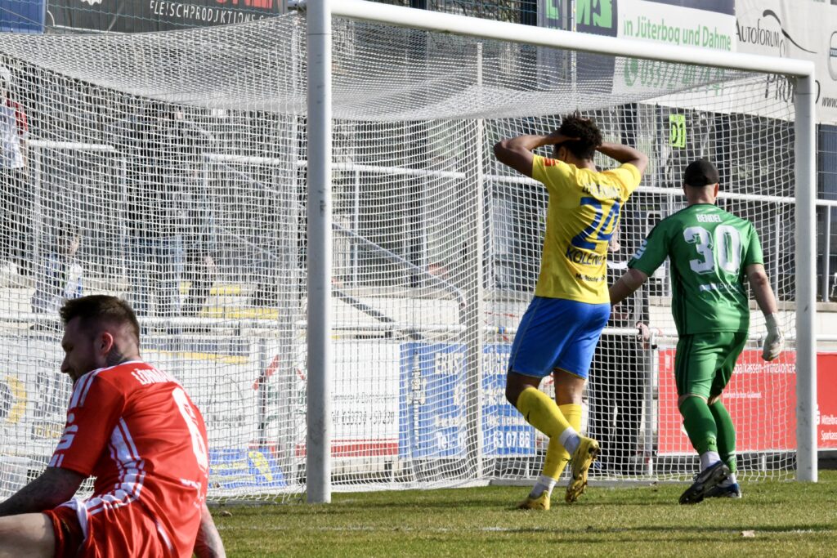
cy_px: 279
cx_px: 418
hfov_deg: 9.4
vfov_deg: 6.2
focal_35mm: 220
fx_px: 5115
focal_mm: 220
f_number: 25
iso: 8000
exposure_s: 1/1600
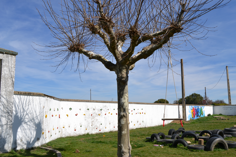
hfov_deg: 55.1
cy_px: 78
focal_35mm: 34
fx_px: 226
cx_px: 118
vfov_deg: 38.4
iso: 100
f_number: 9
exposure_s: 1/320
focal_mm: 23
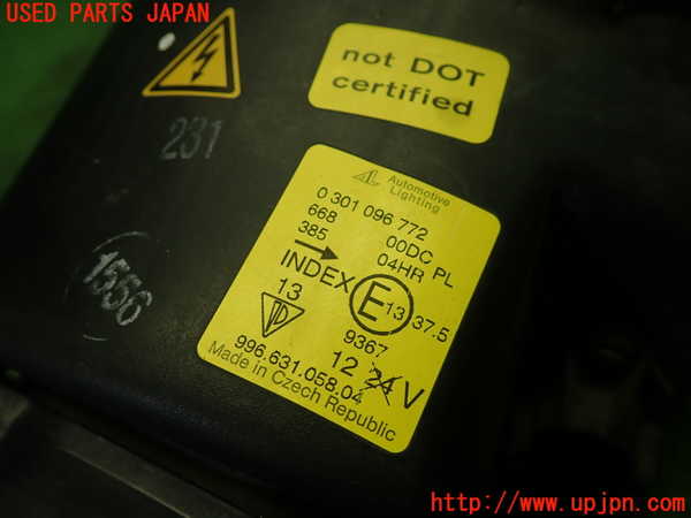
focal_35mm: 30
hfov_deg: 60.0
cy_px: 259
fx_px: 599
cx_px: 346
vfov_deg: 46.8
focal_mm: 5.5
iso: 100
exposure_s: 1/80
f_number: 2.3
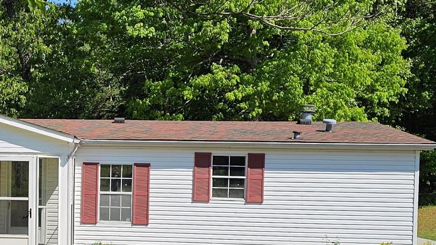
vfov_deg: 17.3
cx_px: 40
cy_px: 191
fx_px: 797
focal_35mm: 69
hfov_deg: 29.3
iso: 16
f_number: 1.7
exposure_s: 1/1380
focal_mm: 6.3
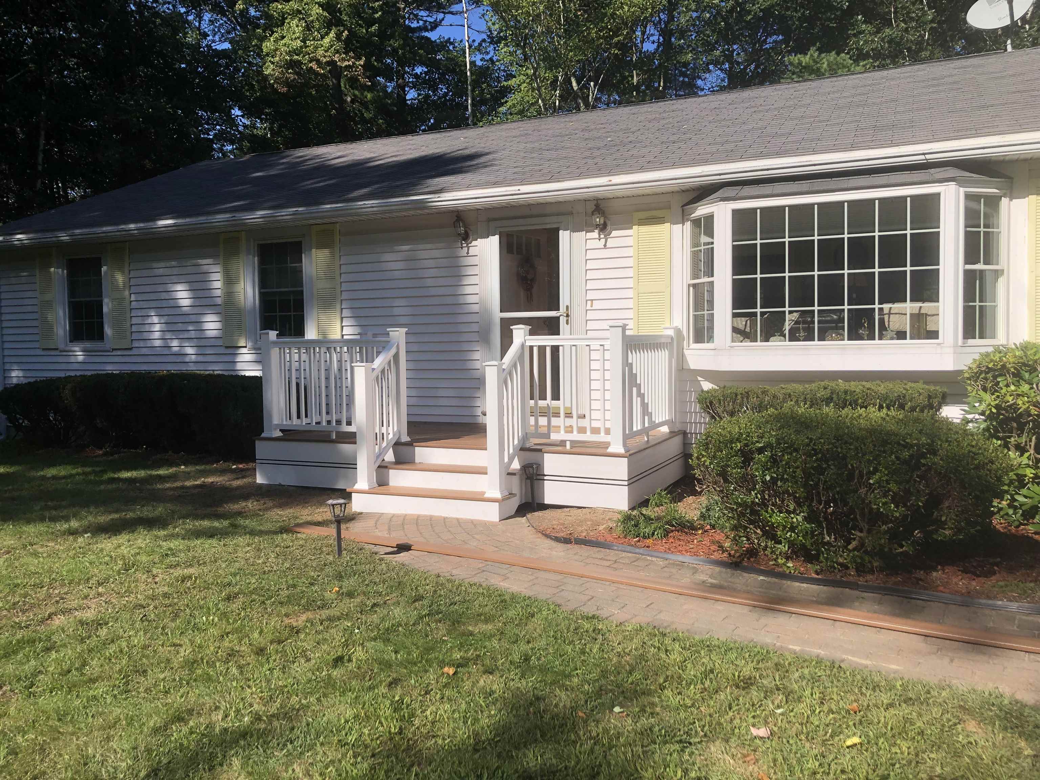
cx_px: 520
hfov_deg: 63.4
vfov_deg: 49.7
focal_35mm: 28
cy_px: 390
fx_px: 841
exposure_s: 1/2315
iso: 20
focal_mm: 3.99
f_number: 1.8
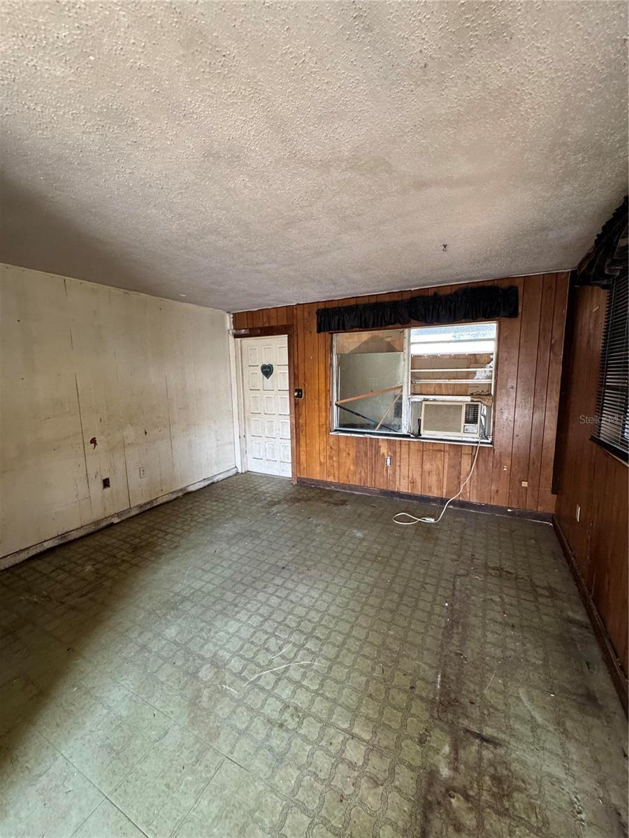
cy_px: 419
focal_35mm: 14
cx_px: 314
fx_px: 339
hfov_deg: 85.7
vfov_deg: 102.1
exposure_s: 1/99
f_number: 2.2
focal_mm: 2.22
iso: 320
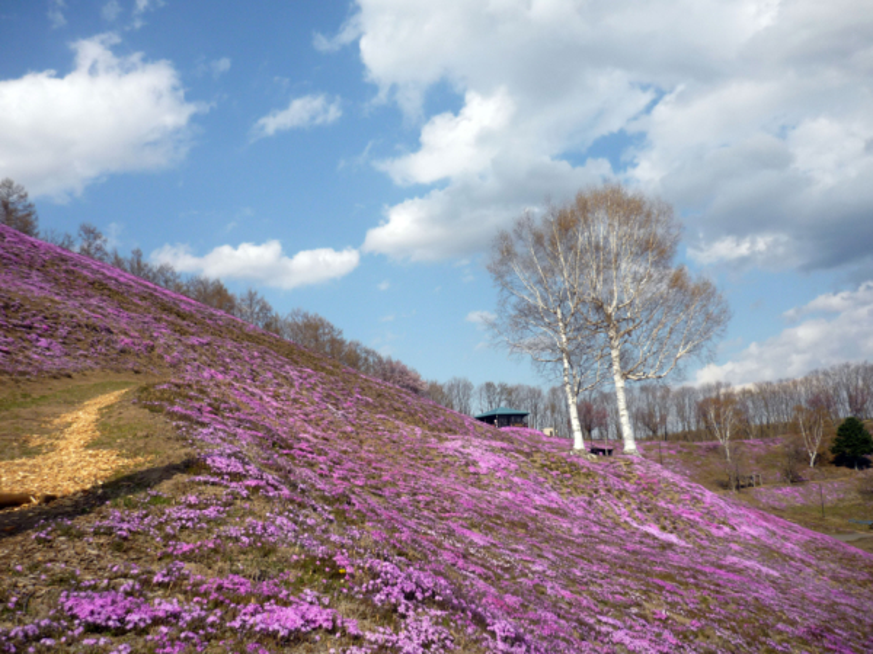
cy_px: 327
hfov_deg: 55.4
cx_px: 436
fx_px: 832
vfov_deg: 42.9
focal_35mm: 33
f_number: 8
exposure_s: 1/250
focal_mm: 5.5
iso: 100
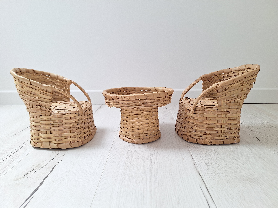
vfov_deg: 58.9
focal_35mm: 23
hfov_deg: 73.9
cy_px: 104
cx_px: 139
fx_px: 185
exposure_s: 1/100
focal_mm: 5.54
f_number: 1.8
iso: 50
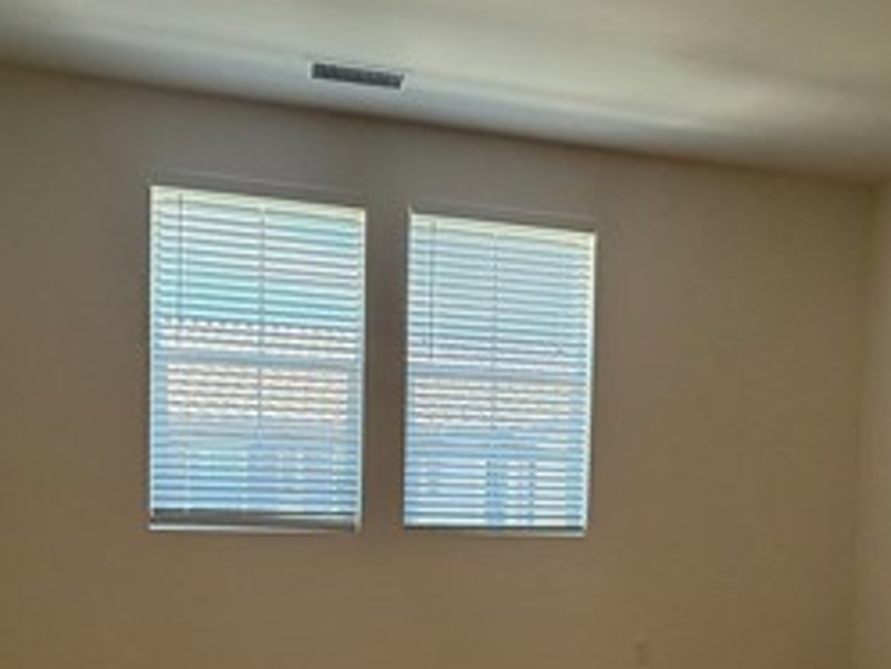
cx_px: 537
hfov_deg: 51.0
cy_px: 537
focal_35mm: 36
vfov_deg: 38.2
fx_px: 927
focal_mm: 2.22
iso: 160
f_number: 2.2
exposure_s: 1/120
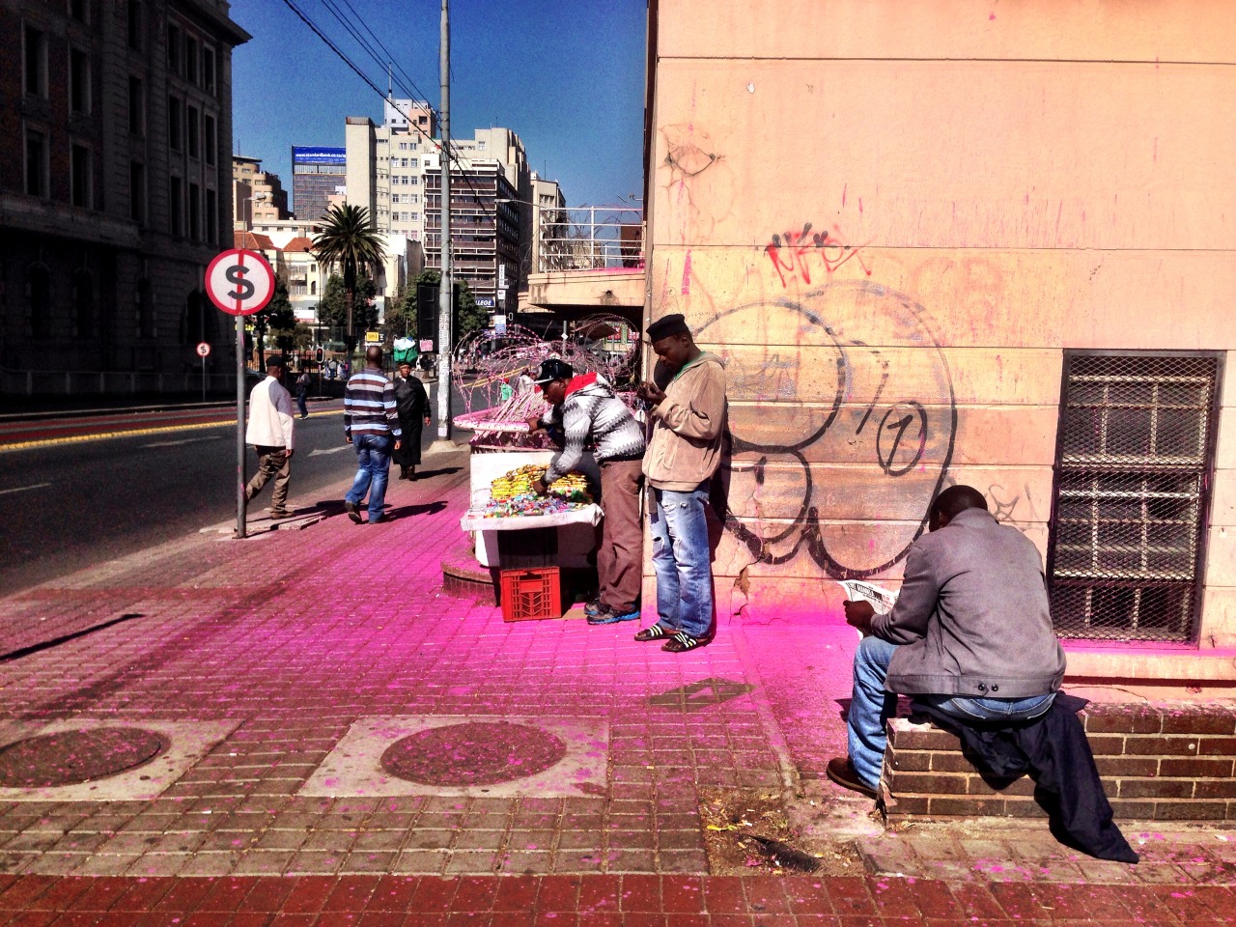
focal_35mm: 33
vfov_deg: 42.9
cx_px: 618
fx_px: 1178
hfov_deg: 55.4
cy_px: 464
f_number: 2.4
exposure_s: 1/4525
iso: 50
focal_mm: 4.12
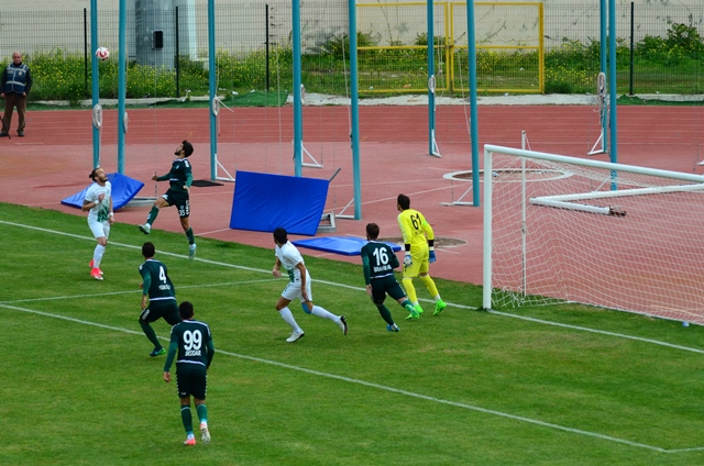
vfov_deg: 5.1
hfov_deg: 7.6
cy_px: 233
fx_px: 5269
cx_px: 352
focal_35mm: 270
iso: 1000
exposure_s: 1/2500
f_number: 6.3
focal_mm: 180
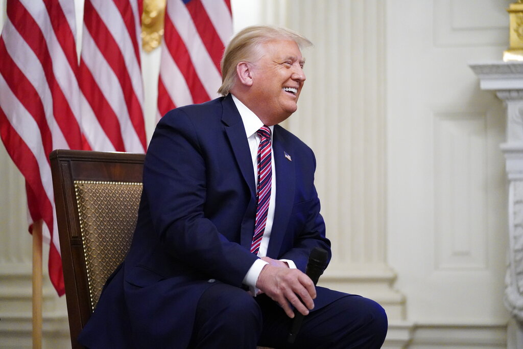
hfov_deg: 15.9
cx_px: 262
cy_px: 174
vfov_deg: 10.6
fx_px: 1874
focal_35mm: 129
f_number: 2.8
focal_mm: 129
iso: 12800
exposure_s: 1/320
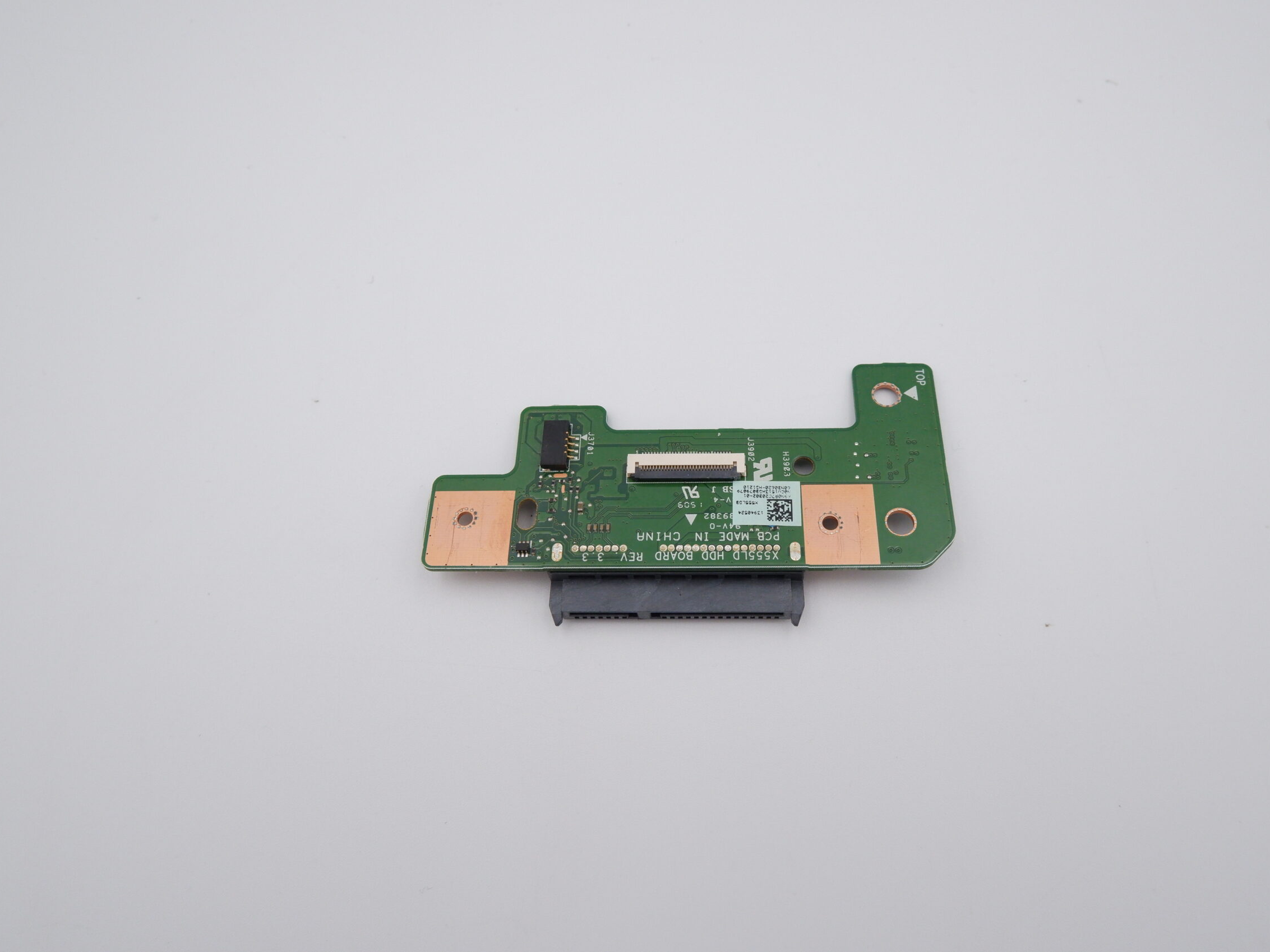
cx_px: 666
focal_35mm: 25
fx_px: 917
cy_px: 474
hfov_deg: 69.4
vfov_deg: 54.9
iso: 1250
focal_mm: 15
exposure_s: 1/450
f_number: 7.1
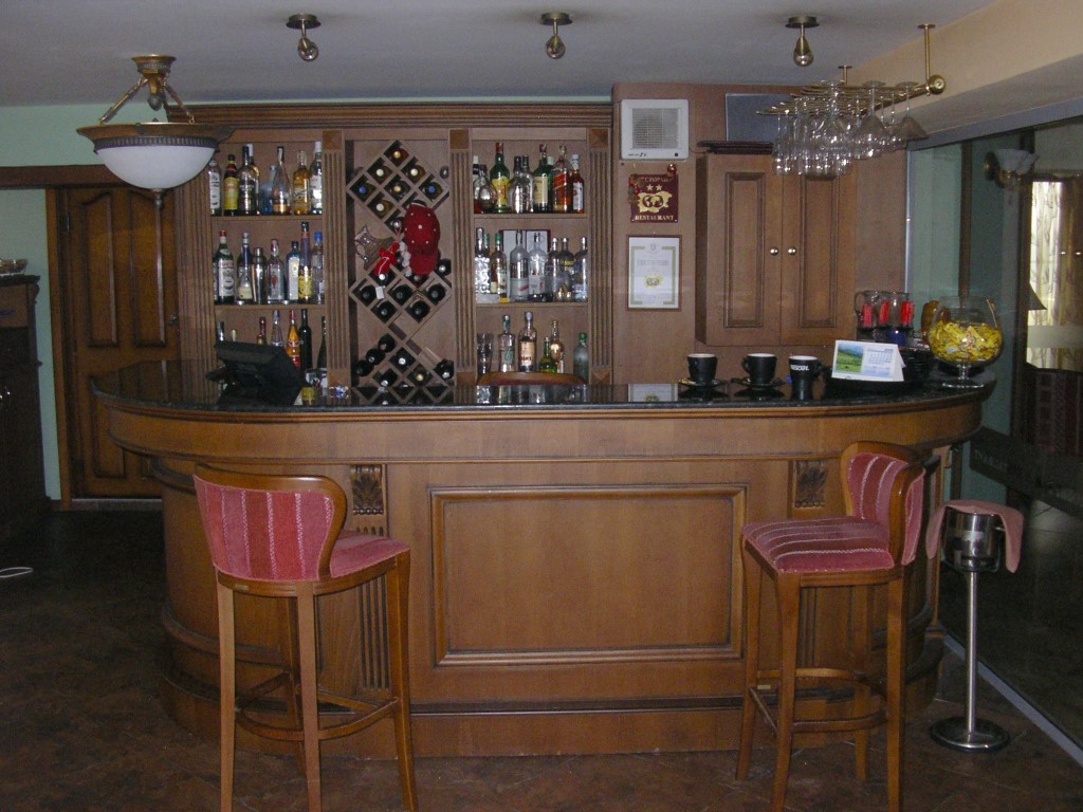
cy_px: 406
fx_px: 1189
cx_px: 542
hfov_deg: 49.0
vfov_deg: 37.7
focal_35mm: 38
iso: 200
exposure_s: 1/60
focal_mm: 5.8
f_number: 2.9
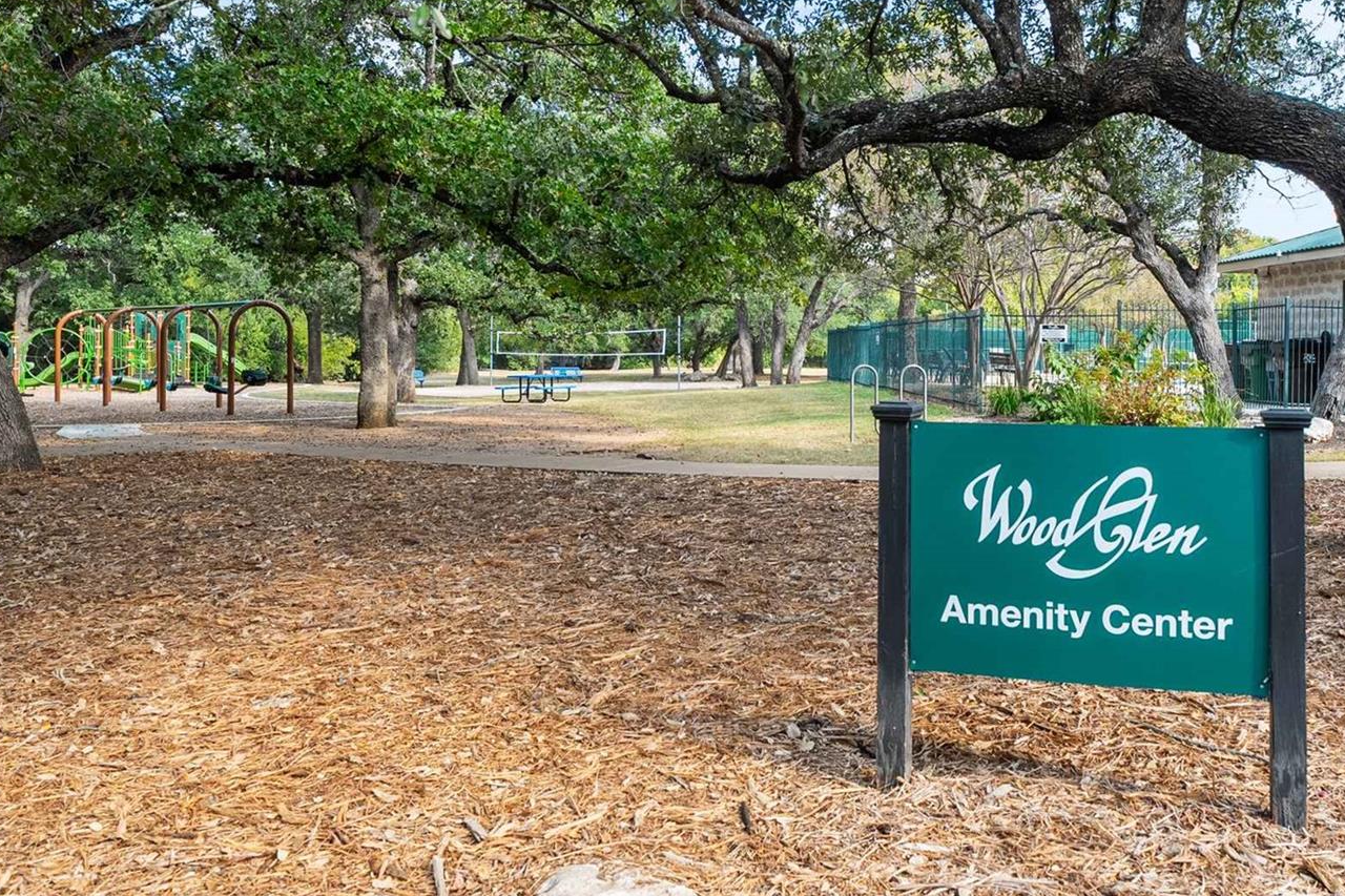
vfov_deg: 40.9
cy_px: 353
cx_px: 793
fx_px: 1195
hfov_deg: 58.3
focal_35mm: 32
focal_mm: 20
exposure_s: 1/125
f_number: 5.6
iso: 400
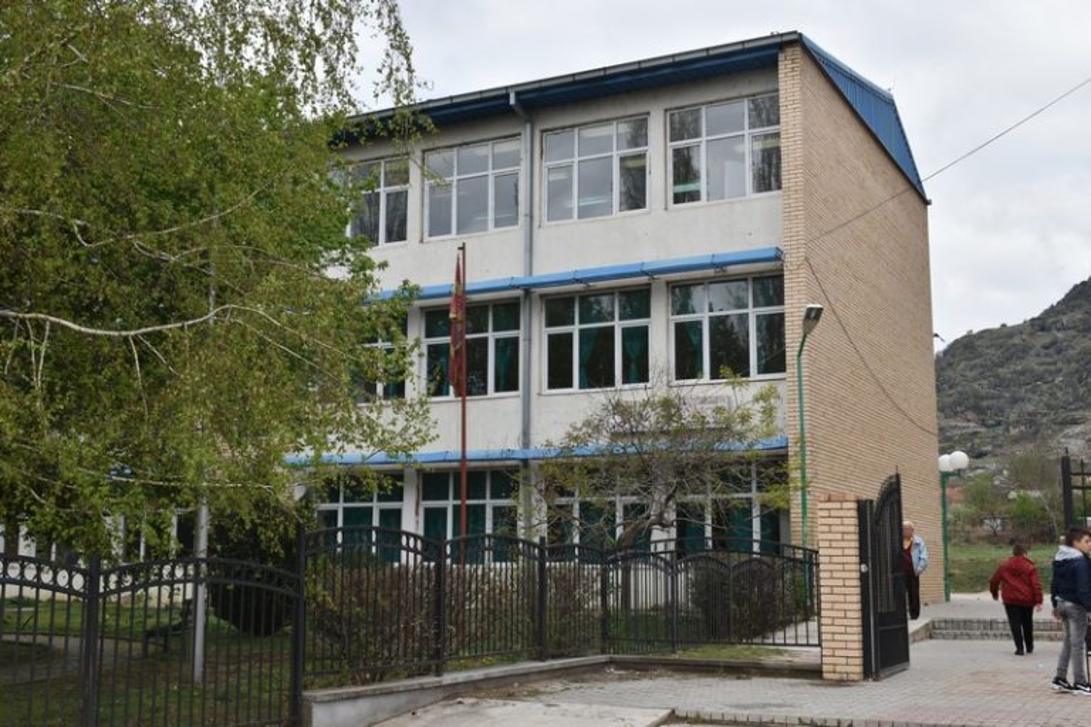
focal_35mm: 40
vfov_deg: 33.0
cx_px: 546
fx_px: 1227
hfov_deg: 47.9
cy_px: 364
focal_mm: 27
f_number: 10
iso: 200
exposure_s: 1/400
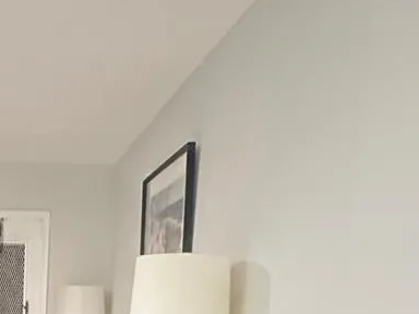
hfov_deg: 31.7
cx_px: 1
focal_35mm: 56
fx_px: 678
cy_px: 491
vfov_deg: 21.3
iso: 1000
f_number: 2.2
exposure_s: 1/40
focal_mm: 2.22
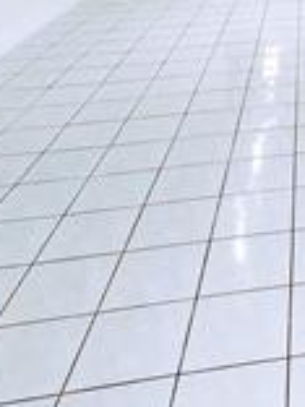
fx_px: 587
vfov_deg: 32.8
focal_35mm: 50
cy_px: -55
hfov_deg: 24.4
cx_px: 422
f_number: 2.2
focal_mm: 1.74
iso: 125
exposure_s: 1/60
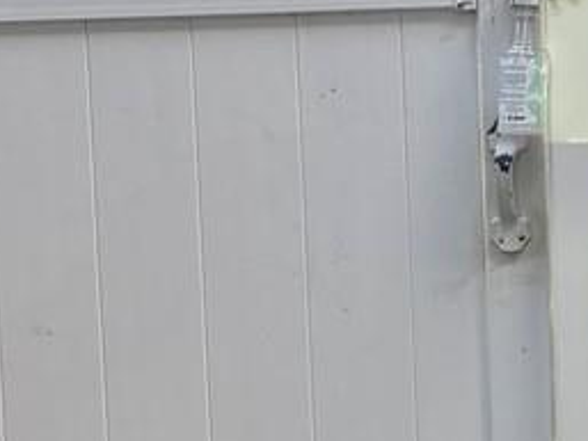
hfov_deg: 11.4
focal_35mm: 162
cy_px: -75
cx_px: 1025
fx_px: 2753
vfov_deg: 9.1
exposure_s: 1/591
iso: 64
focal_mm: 5.96
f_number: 1.6
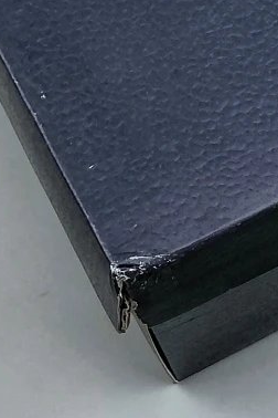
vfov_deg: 9.1
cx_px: 528
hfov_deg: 5.9
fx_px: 2618
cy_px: 171
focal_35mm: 226
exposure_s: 1/33
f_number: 2.8
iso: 20
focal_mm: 6.6
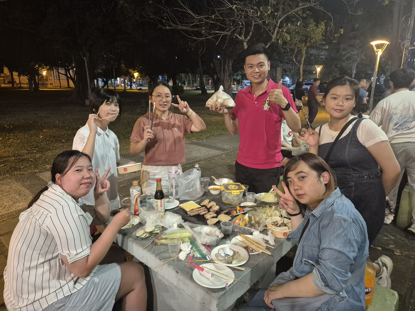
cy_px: 156
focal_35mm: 23
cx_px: 208
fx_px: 276
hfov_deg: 73.9
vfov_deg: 58.9
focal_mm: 5.4
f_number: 1.8
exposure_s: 1/60
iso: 1250
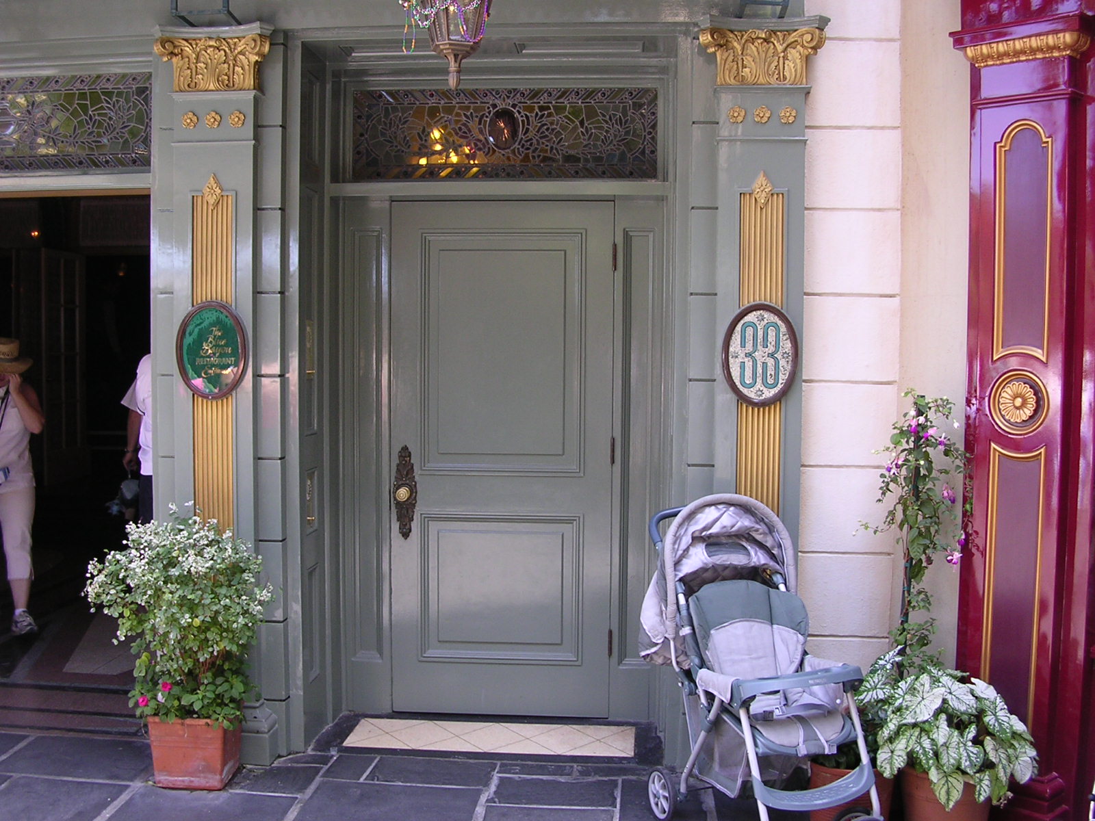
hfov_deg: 49.0
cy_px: 410
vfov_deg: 37.7
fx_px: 1202
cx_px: 548
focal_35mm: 38
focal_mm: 5.8
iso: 100
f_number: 2.8
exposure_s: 1/53.7
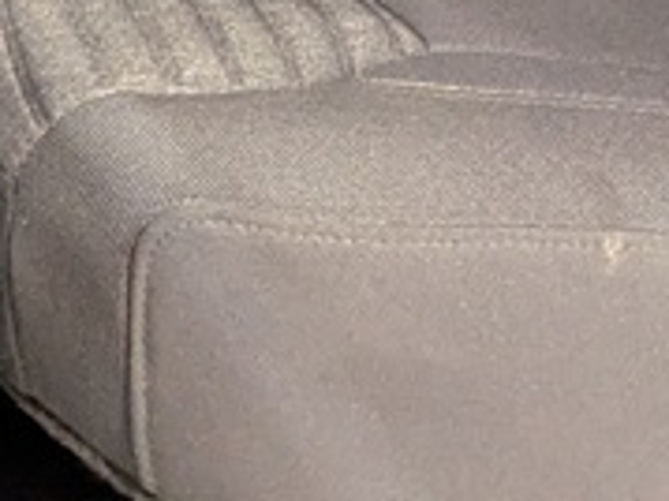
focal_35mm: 80
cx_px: 131
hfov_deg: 24.0
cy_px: -516
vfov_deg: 14.9
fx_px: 1545
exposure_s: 1/25
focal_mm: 1.83
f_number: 2.2
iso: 130
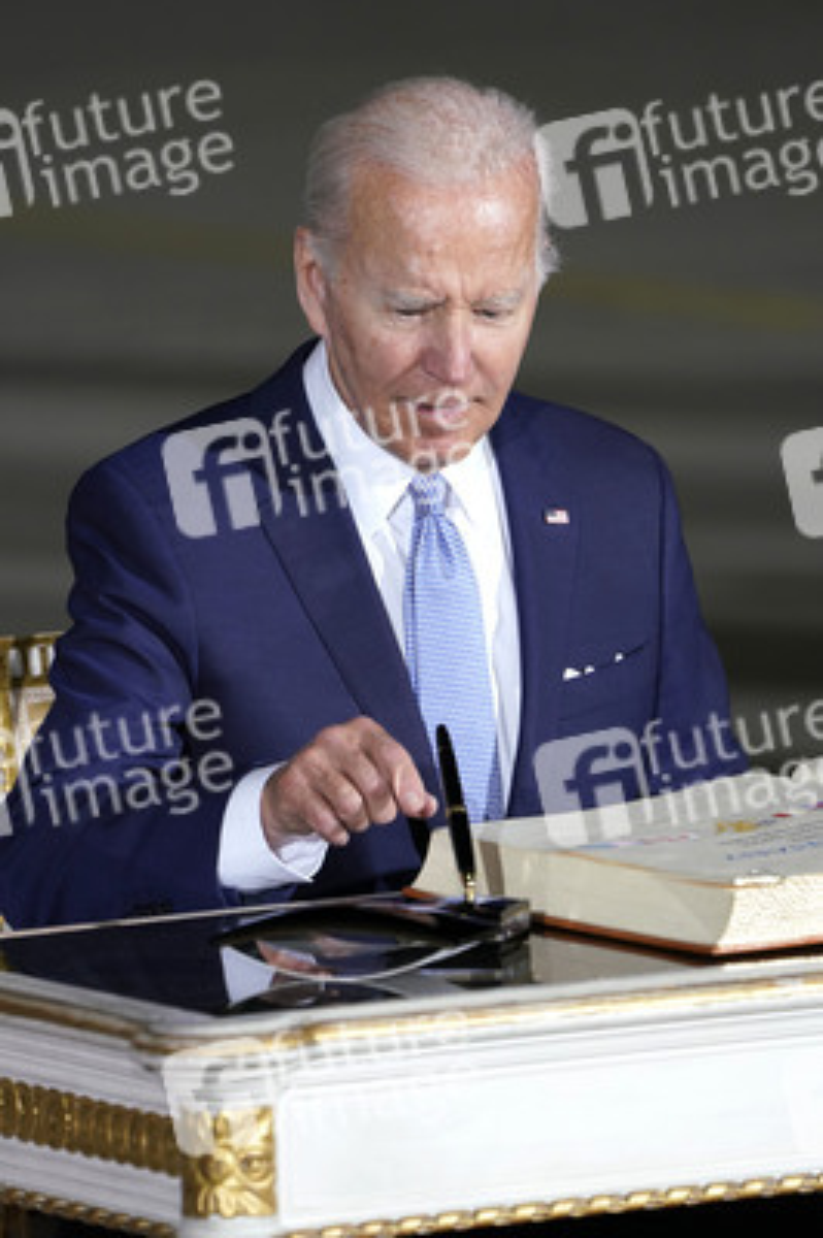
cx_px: 412
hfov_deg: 4.0
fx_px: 11747
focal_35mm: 342
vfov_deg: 6.0
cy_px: 619
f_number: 5.6
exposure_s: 1/250
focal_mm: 342
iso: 1250
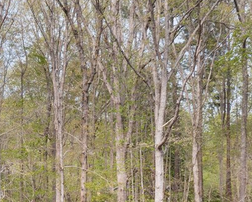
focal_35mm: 133
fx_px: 992
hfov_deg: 14.0
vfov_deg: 11.4
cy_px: 238
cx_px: -54
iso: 100
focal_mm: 10.26
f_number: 5
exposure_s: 1/320
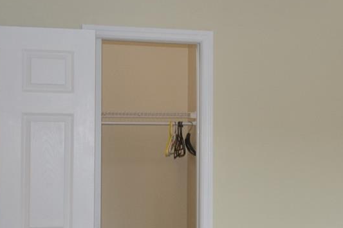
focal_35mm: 76
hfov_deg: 26.1
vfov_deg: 17.8
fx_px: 729
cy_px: 140
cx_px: 269
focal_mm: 17
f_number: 4.2
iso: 560
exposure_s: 1/60
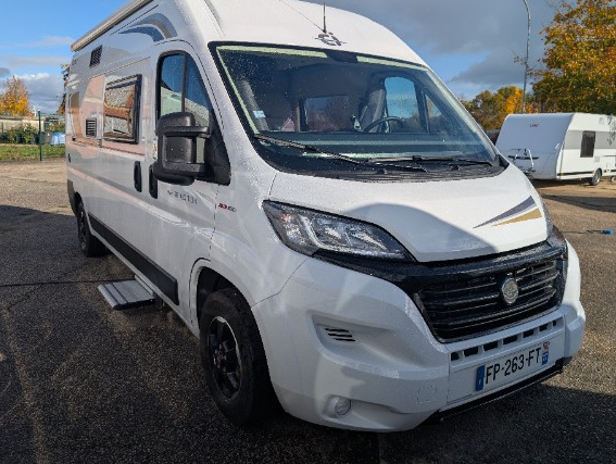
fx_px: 481
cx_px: 299
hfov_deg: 65.2
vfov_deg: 51.4
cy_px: 205
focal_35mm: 27
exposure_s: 1/1786
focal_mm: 6.9
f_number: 1.68
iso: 23
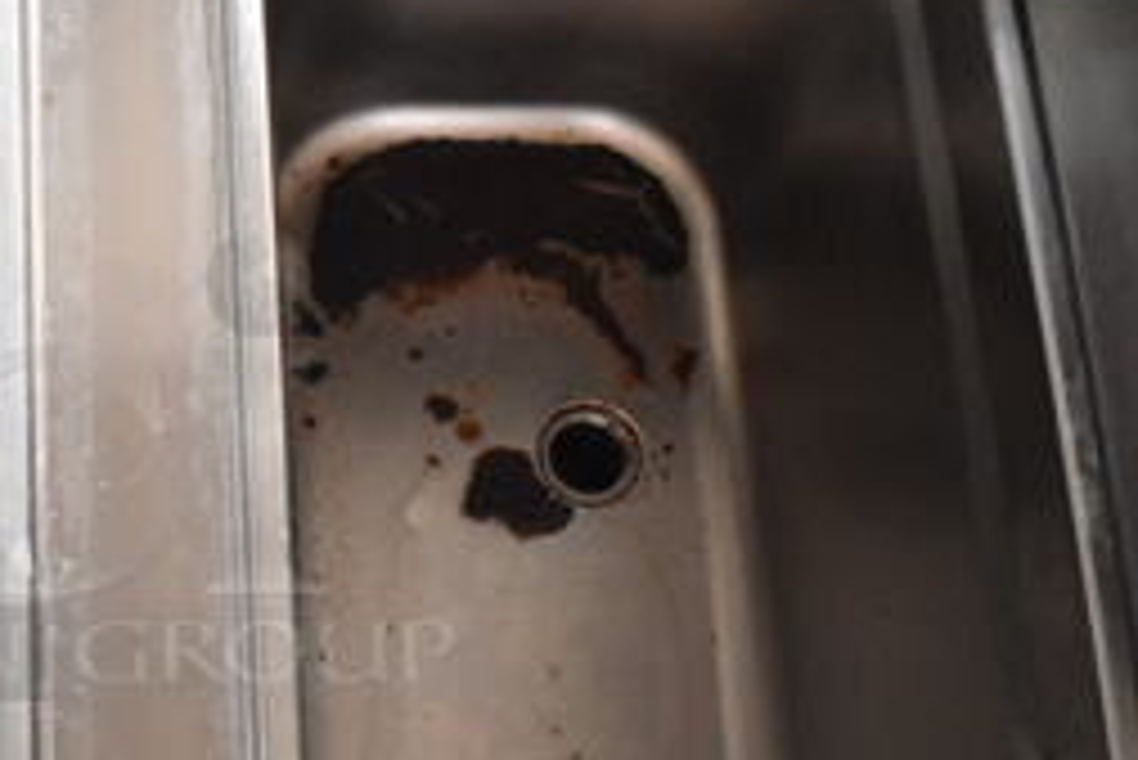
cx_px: -4
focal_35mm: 65
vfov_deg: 20.9
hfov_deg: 28.9
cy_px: 463
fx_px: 2056
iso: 2800
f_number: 3.5
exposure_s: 1/125
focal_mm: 18
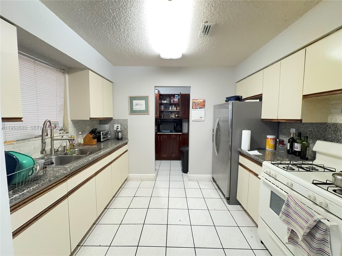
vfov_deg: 85.7
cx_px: 171
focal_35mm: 14
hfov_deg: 102.1
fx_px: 138
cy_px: 128
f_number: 2.2
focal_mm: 2.22
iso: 800
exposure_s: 1/60
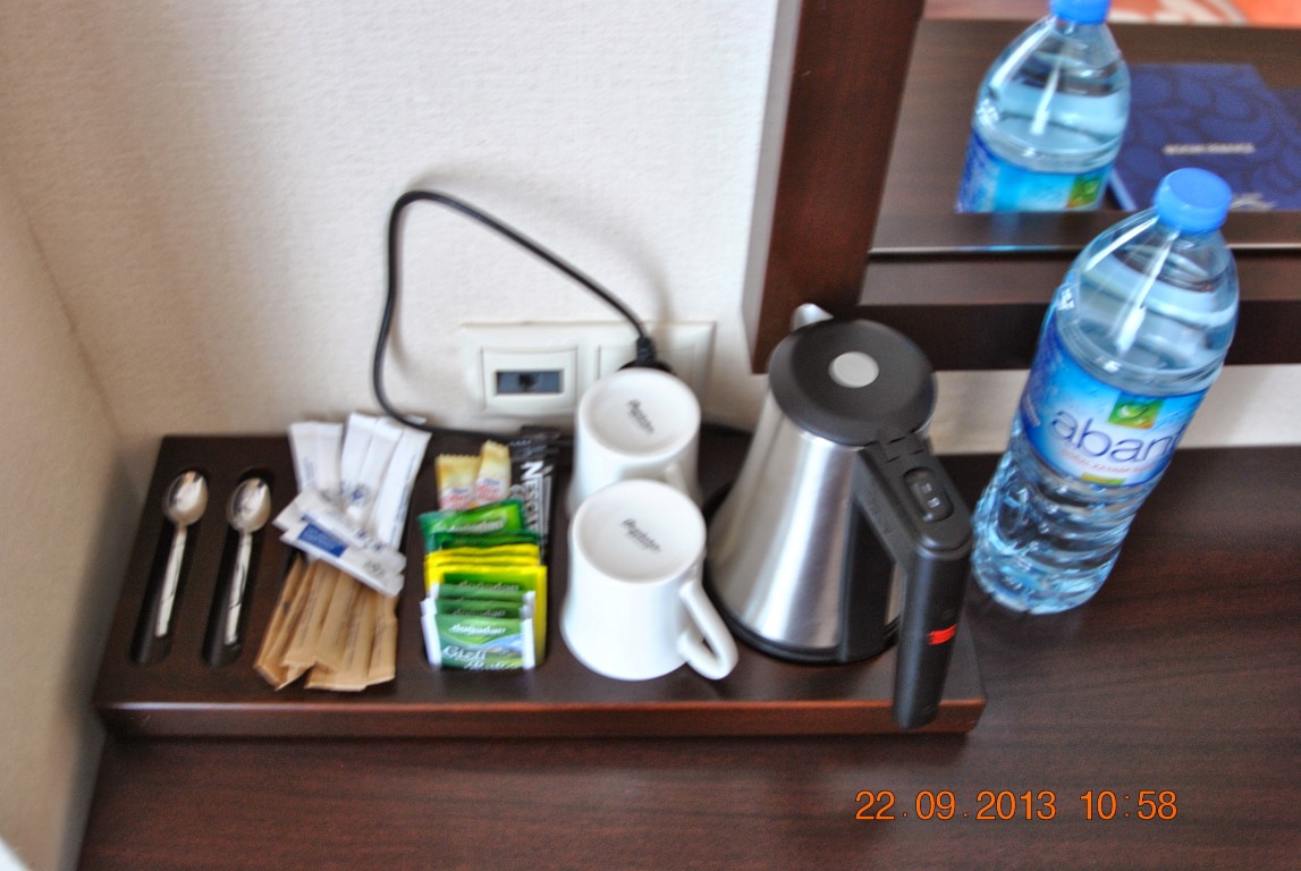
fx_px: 1303
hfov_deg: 53.1
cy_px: 436
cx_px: 650
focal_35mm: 36
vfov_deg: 37.0
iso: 400
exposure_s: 1/8
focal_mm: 24
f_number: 4.5
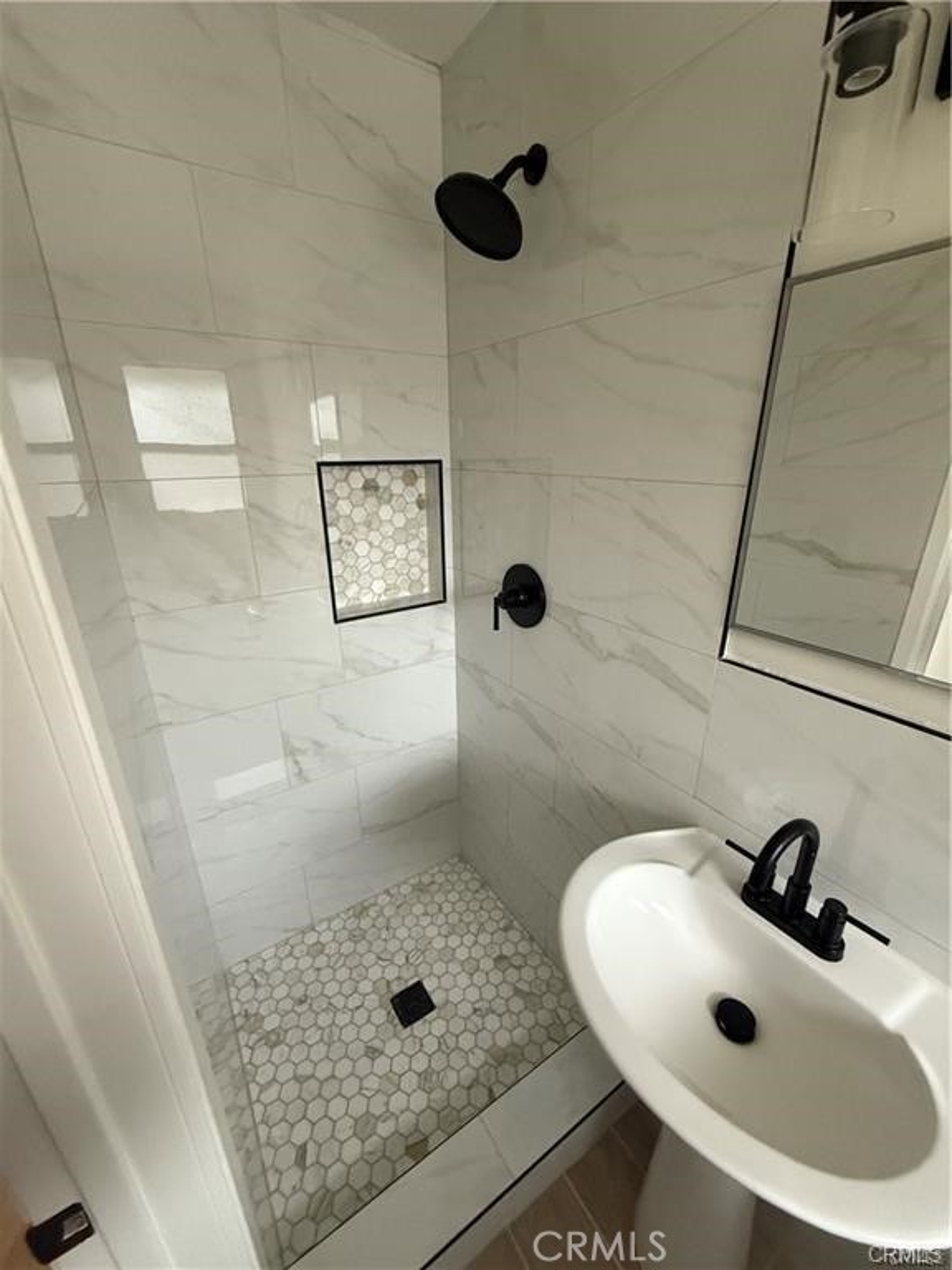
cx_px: 476
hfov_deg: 85.7
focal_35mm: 14
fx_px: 513
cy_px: 635
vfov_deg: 102.1
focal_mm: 2.22
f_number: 2.2
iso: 640
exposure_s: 1/60
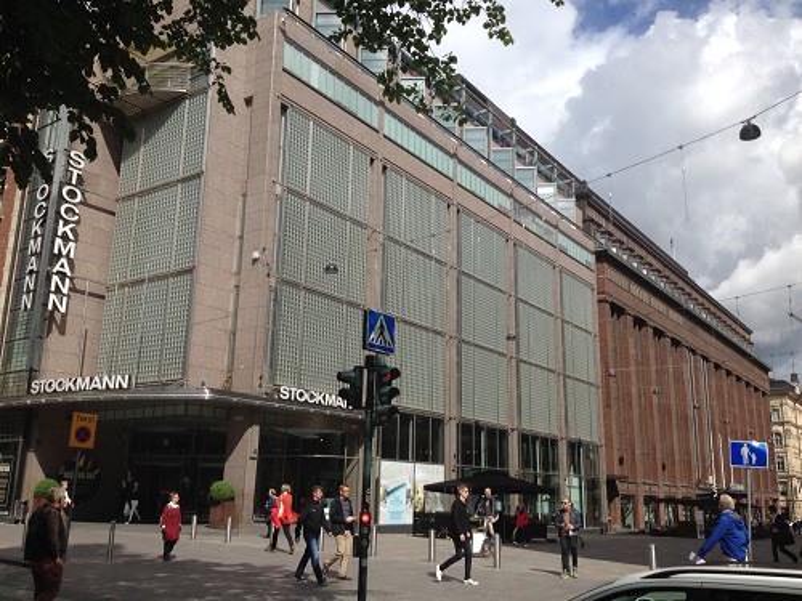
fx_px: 811
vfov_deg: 40.7
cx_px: 401
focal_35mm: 35
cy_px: 300
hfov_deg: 52.6
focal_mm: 4.28
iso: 50
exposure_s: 1/2208
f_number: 2.4
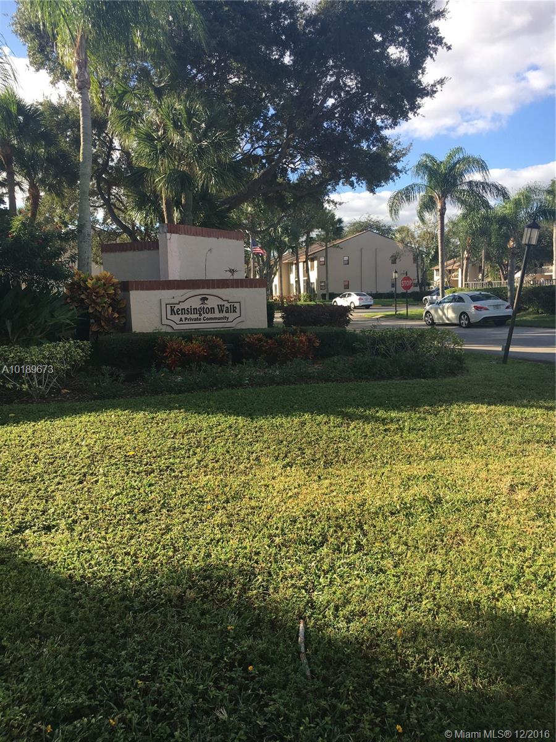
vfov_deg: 61.7
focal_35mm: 29
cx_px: 278
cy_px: 371
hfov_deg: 48.2
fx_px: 621
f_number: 2.2
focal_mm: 4.15
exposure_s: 1/630
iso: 25
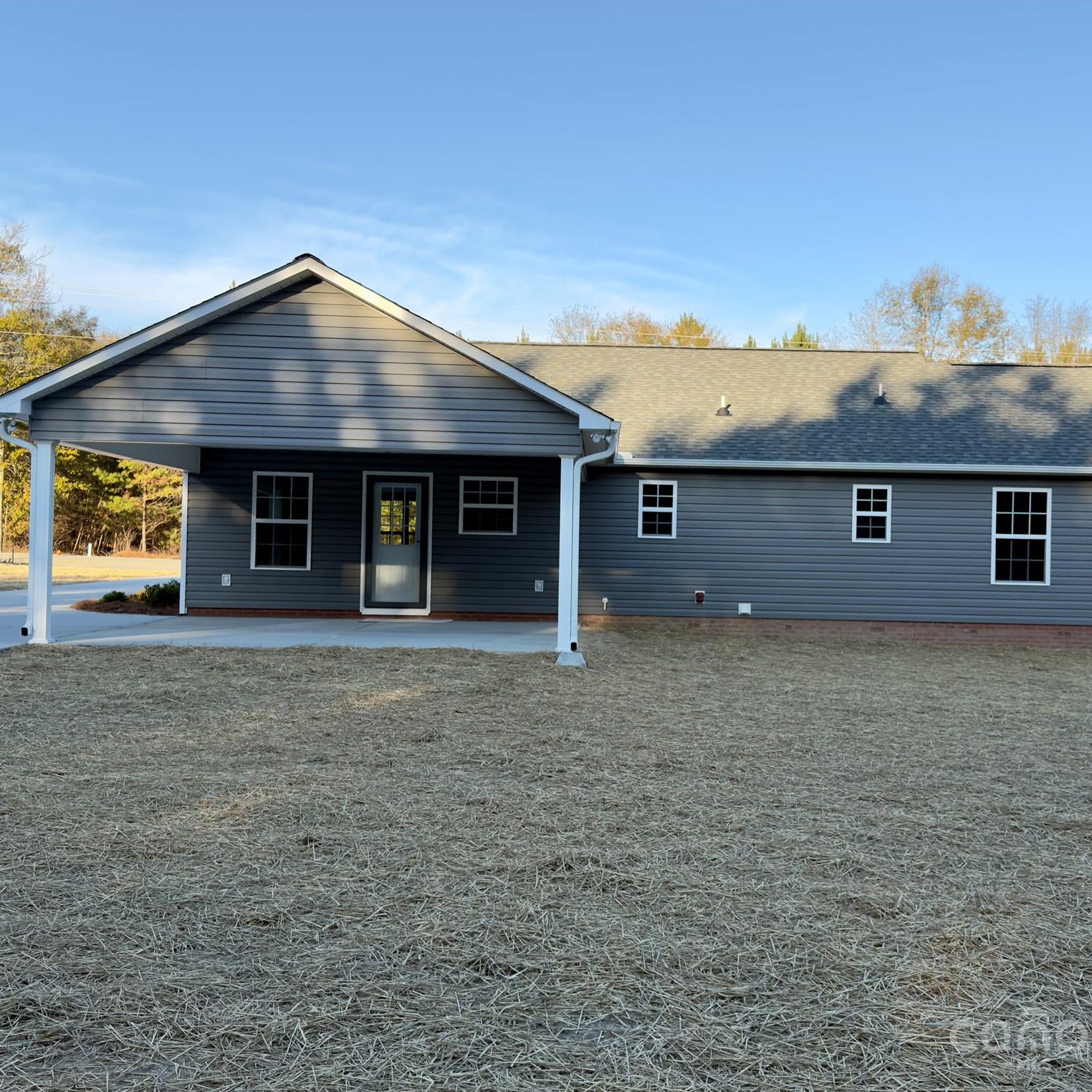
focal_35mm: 38
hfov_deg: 43.8
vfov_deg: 43.9
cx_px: 622
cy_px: 549
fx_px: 1356
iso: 64
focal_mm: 6.76
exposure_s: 1/1818
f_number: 1.78
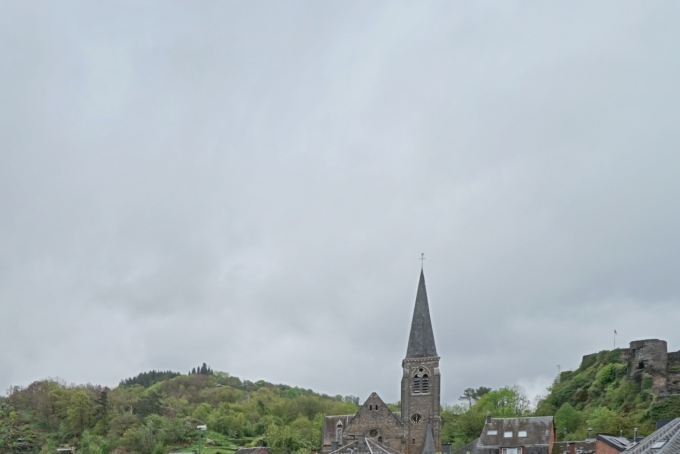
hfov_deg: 56.0
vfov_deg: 36.4
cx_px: 107
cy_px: 508
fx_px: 567
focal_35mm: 30
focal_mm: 12
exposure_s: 1/350
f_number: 9.5
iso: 800
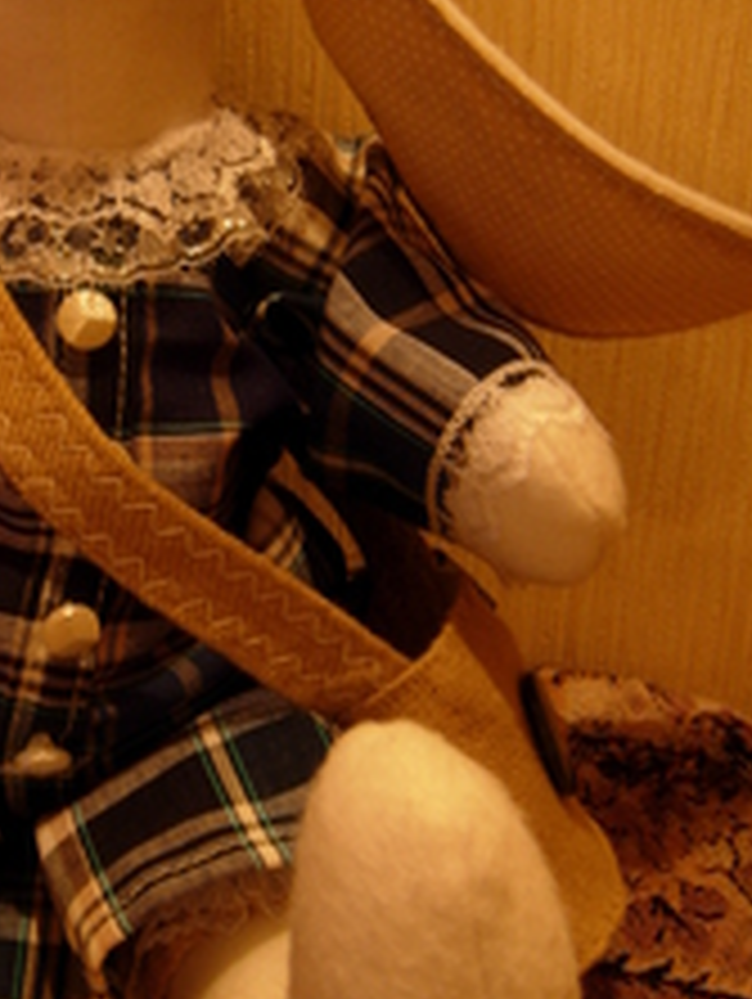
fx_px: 2110
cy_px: 432
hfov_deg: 19.7
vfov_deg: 26.6
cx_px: 45
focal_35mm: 73
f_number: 2.7
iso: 64
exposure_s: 1/4
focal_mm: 7.5
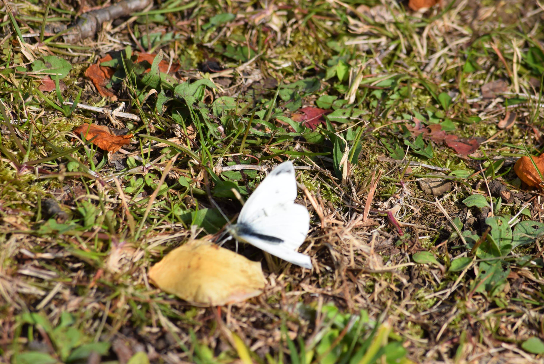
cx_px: 272
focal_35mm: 450
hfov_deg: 4.6
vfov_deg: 3.1
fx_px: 6805
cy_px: 182
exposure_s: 1/640
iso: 200
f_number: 8
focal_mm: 300
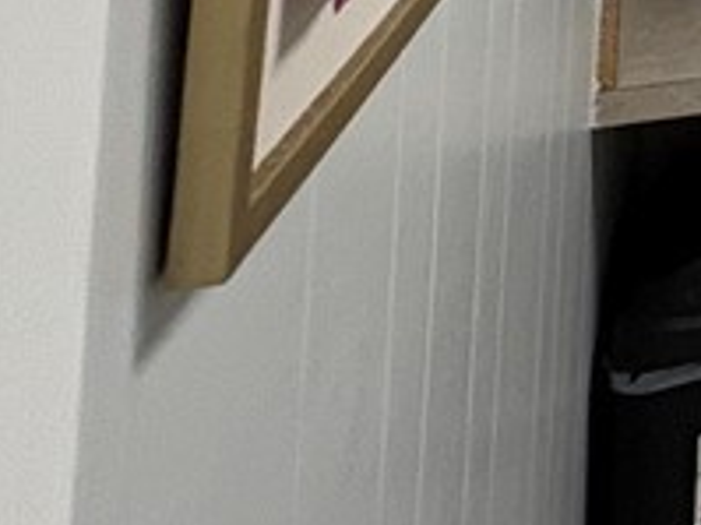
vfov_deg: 16.1
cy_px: -514
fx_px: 1457
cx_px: 1575
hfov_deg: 16.3
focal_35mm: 72
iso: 160
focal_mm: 2.22
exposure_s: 1/120
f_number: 2.2
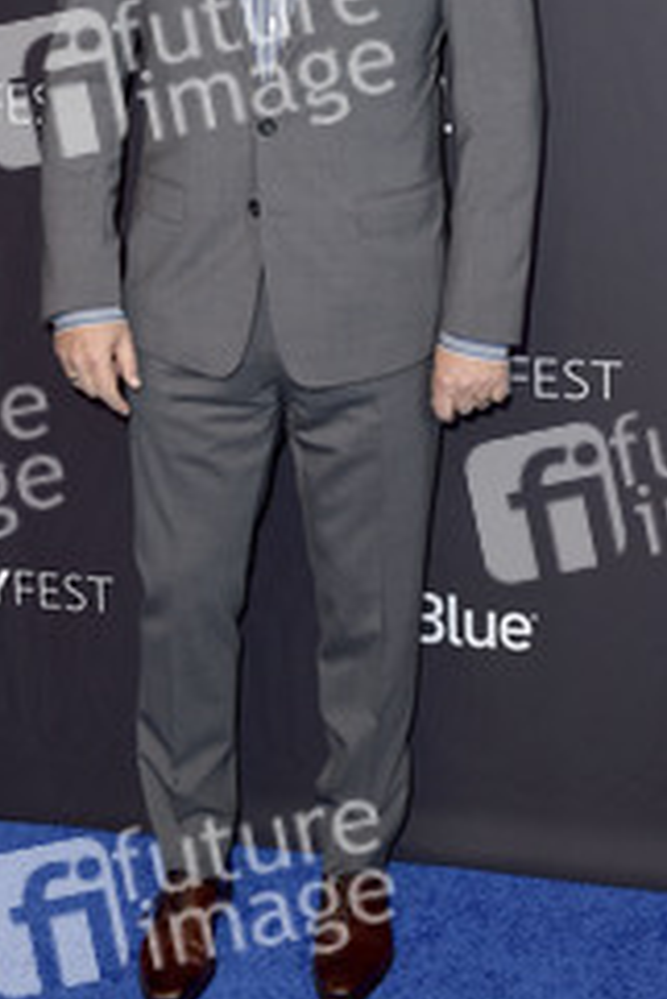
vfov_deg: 27.4
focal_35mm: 73
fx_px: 2026
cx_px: 304
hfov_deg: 18.7
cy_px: 278
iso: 250
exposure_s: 1/250
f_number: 5.6
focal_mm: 44
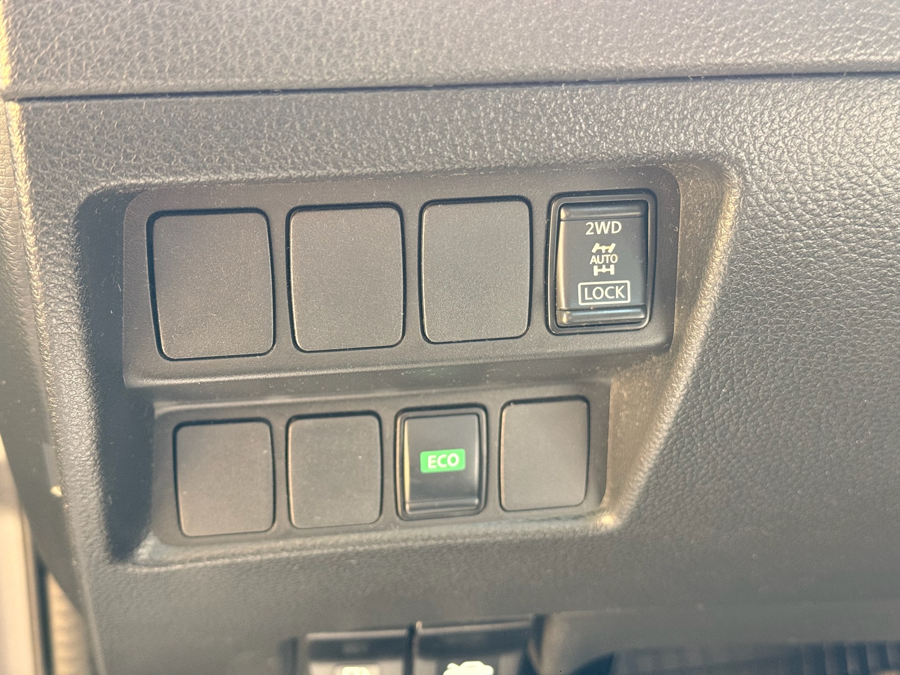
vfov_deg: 30.3
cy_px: 338
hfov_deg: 39.7
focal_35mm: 48
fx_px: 1248
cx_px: 450
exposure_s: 1/45
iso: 250
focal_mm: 6.76
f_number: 1.78
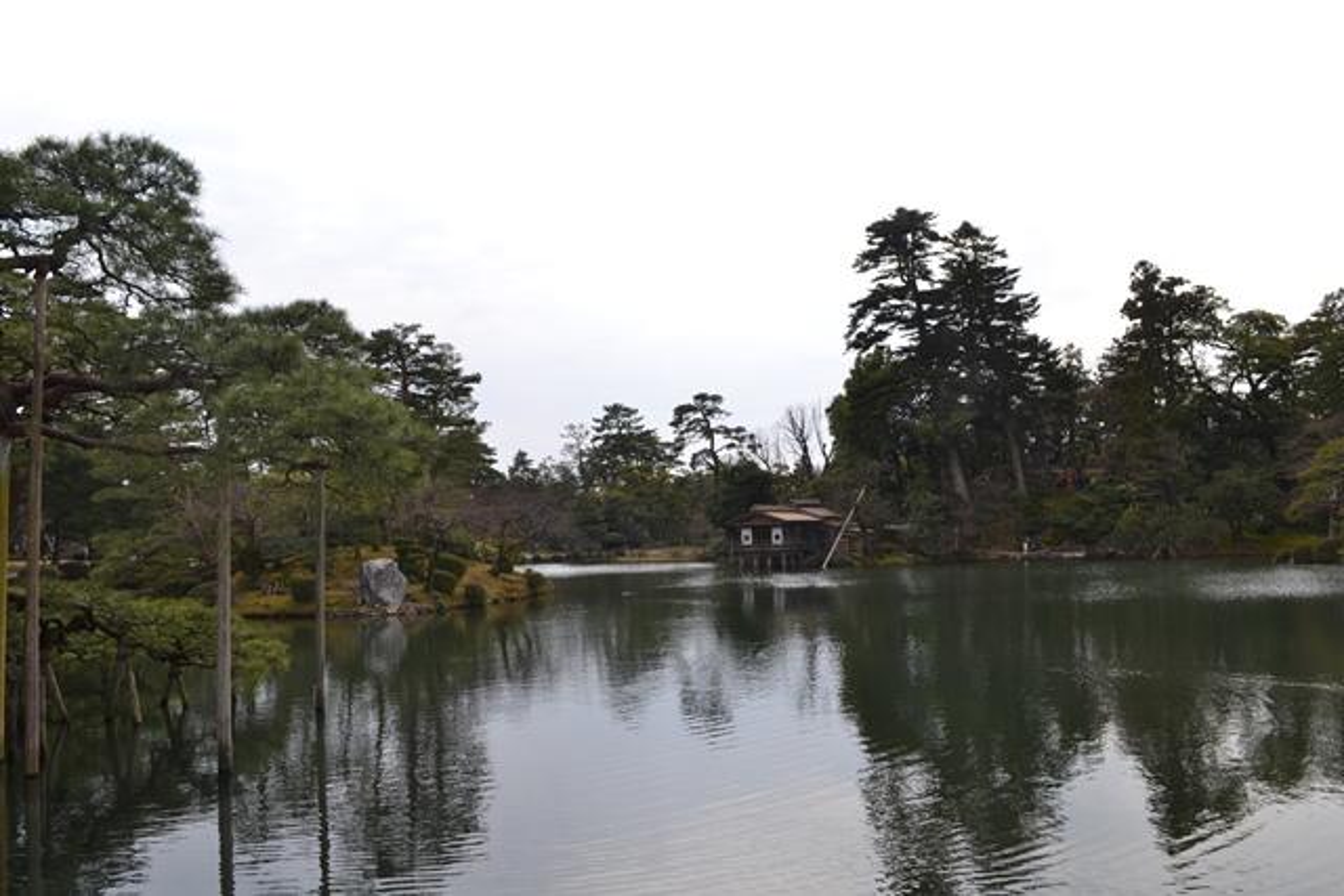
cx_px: 672
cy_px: 448
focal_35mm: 27
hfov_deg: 67.4
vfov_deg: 48.0
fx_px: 1008
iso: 100
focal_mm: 18
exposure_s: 1/250
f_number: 7.1
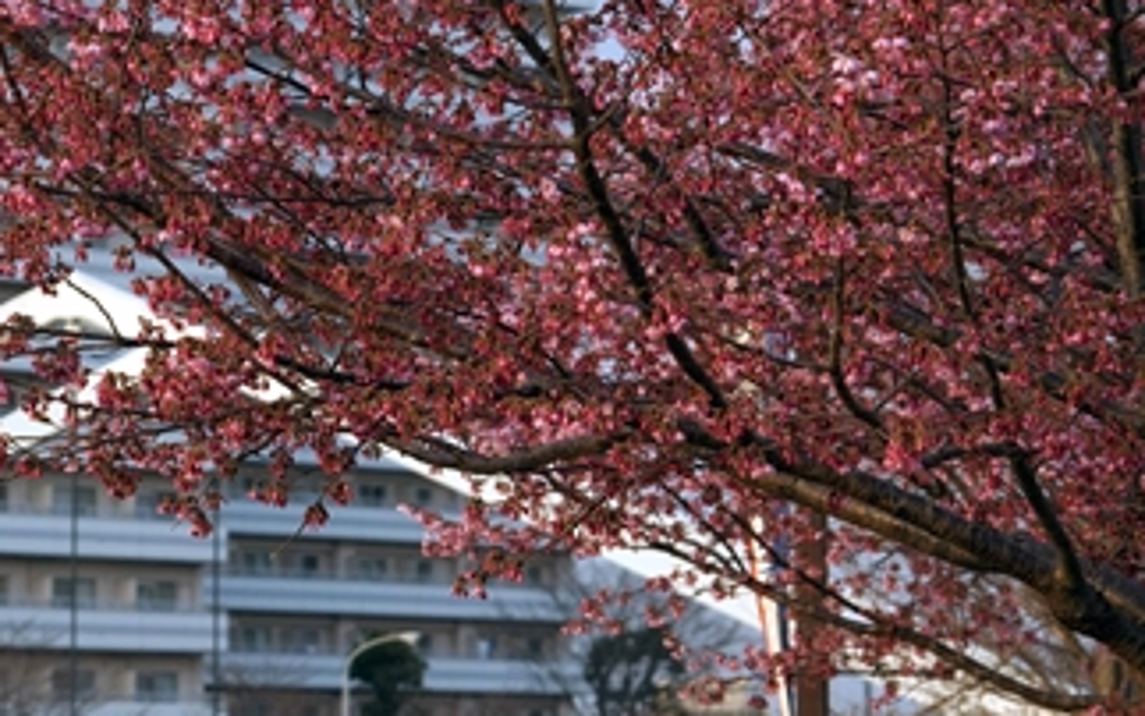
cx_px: 461
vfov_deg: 7.5
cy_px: 333
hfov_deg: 12.0
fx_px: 5431
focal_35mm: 174
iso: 400
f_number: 8
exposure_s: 1/200
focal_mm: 92
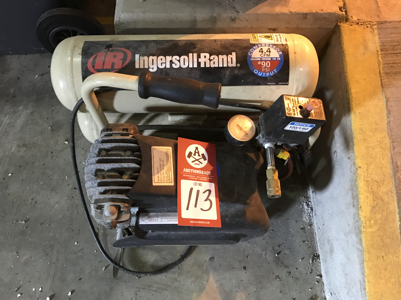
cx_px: 200
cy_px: 150
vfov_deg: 49.7
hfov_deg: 63.4
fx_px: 324
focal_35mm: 28
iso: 100
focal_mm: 3.99
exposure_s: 1/11
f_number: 1.8
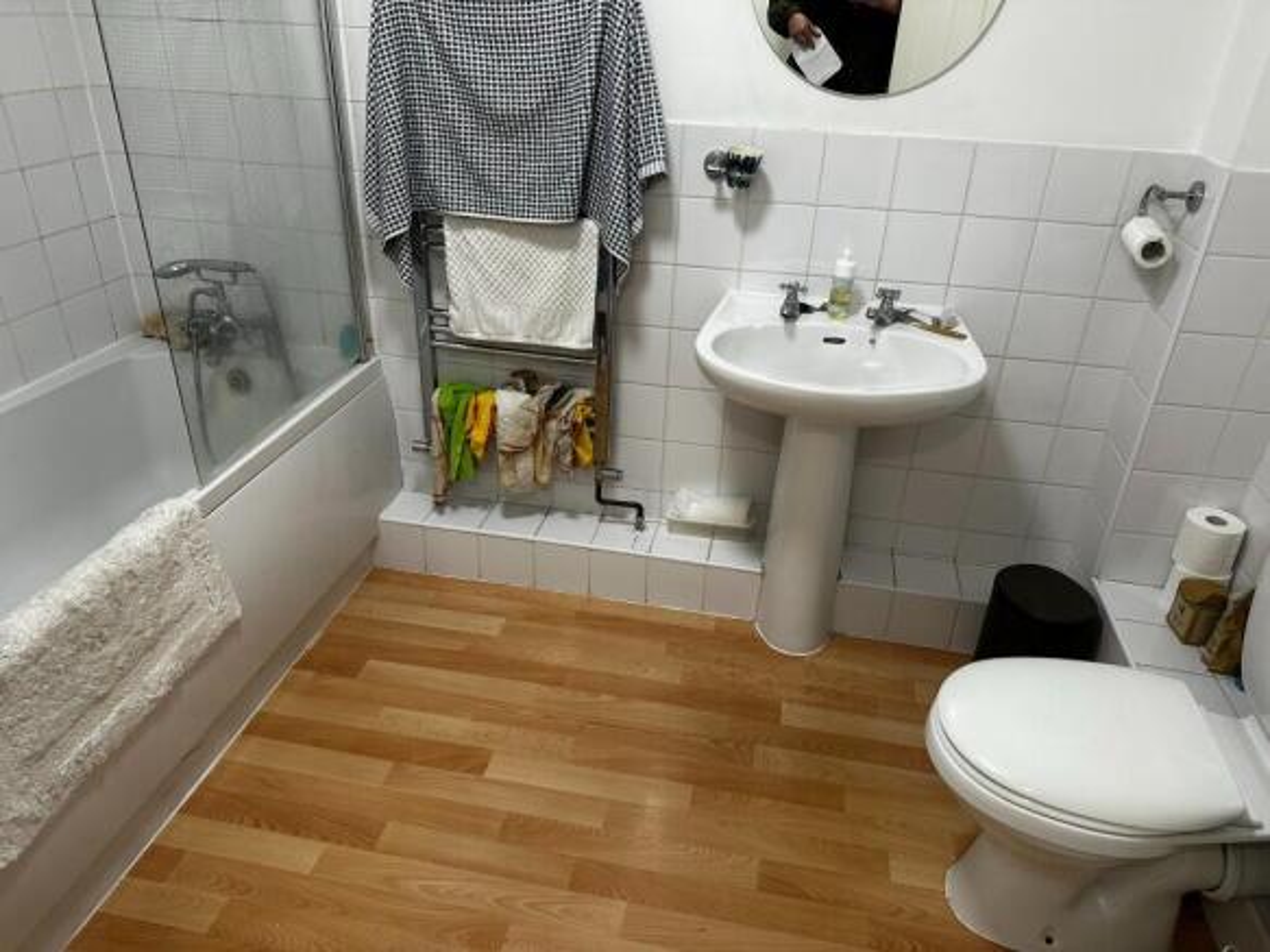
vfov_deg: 56.8
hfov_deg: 71.6
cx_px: 635
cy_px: 476
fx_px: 880
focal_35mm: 24
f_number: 1.78
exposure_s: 1/50
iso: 125
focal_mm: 6.86
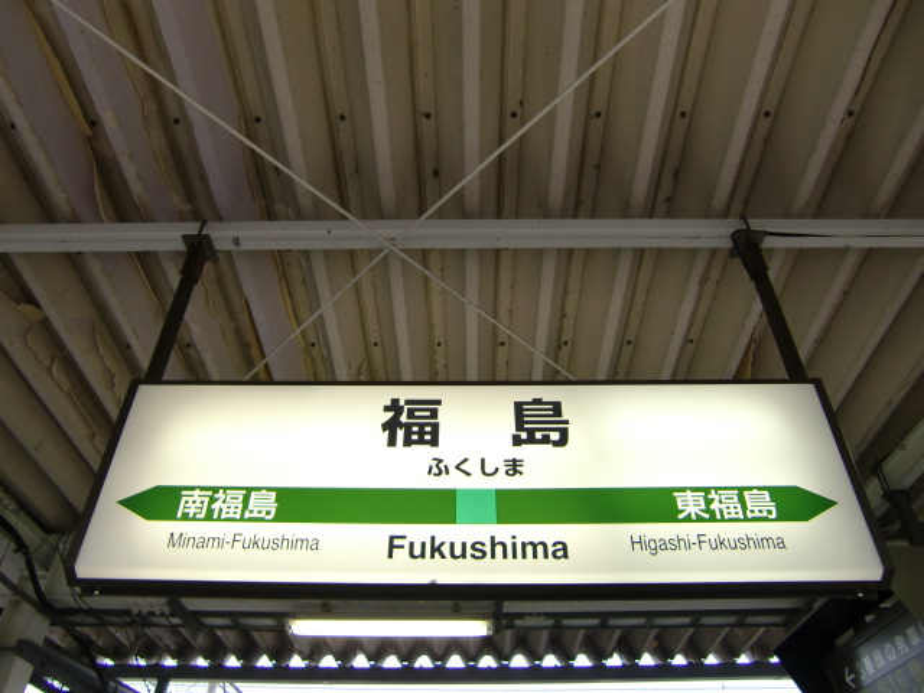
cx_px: 462
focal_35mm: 28
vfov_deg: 49.7
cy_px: 346
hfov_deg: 63.4
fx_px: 747
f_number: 2.6
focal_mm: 4.9
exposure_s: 1/60
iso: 80
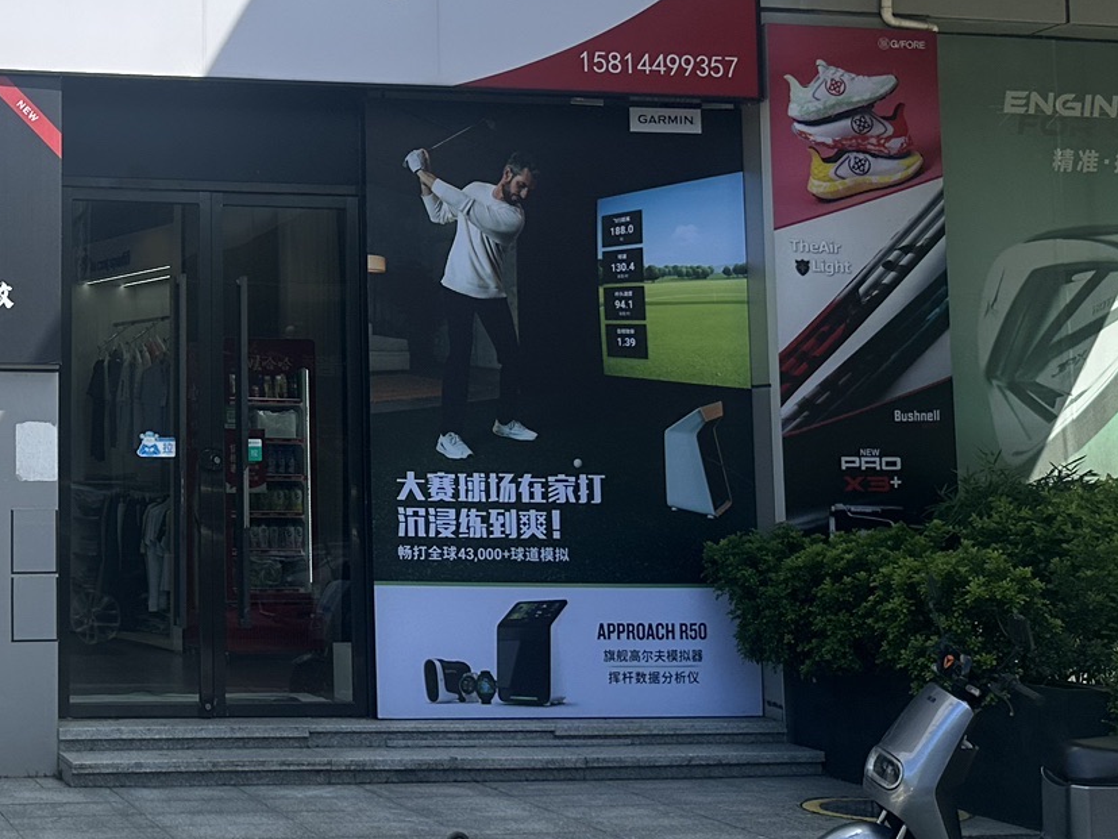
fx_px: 1873
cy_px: 274
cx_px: 32
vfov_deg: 25.1
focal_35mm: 58
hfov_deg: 31.1
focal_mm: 6.86
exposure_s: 1/2967
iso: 80
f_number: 1.78
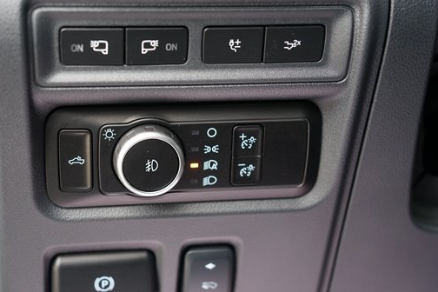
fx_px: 742
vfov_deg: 22.3
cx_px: 171
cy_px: 145
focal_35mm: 61
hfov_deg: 32.8
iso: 1600
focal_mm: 48
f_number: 3.5
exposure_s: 1/60
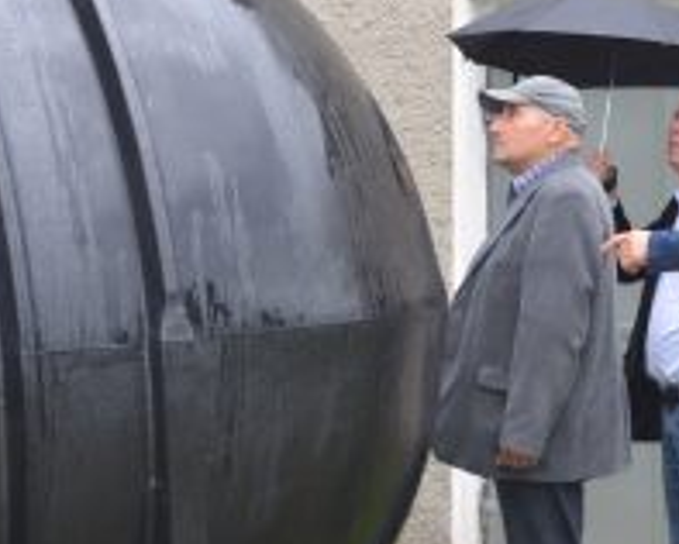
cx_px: 128
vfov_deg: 10.0
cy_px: 203
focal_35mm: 155
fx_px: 3118
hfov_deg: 12.4
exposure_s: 1/125
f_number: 5
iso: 280
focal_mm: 34
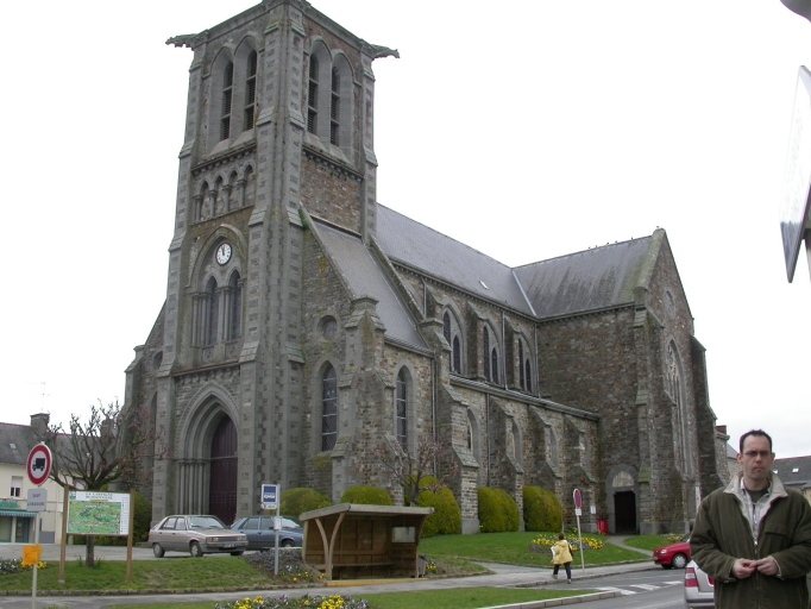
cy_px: 304
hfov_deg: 49.0
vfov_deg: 37.7
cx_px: 406
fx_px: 891
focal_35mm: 38
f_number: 5.3
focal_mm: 7.85
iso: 100
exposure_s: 1/182
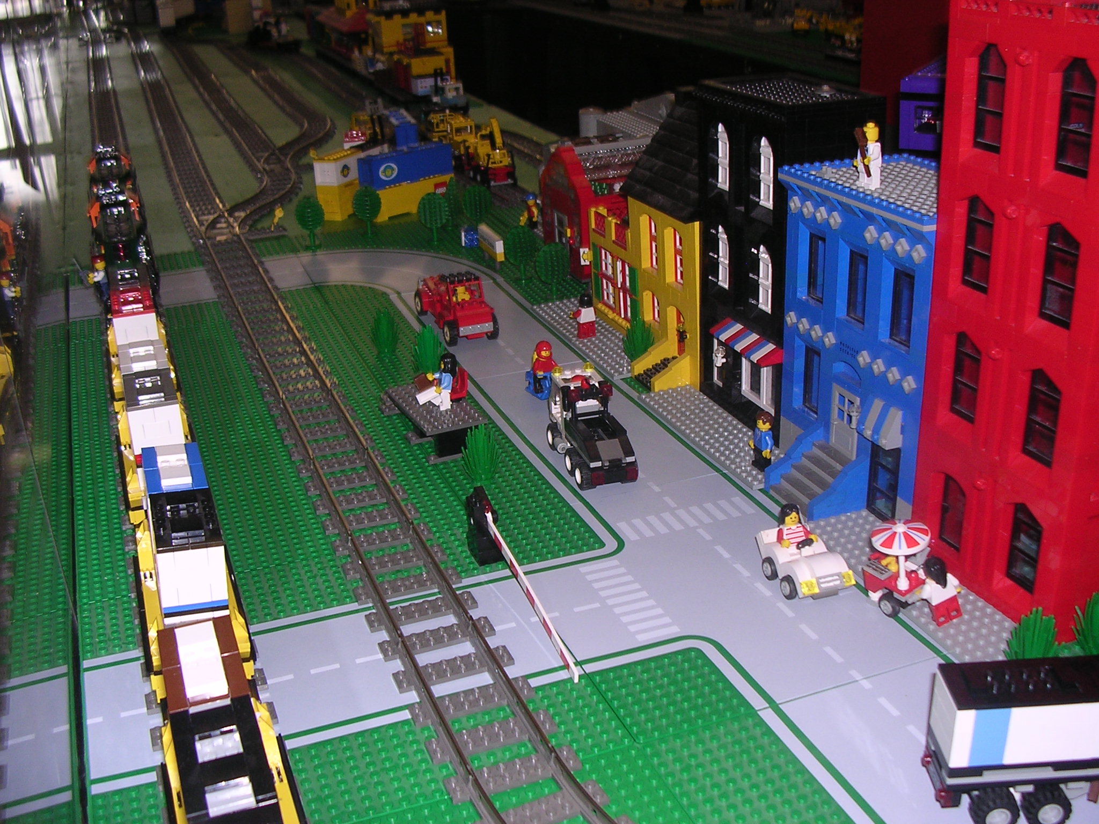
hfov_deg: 49.0
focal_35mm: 38
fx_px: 1206
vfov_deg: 37.7
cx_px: 550
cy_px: 412
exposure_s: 1/60.1
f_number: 2.8
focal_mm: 5.8
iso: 100
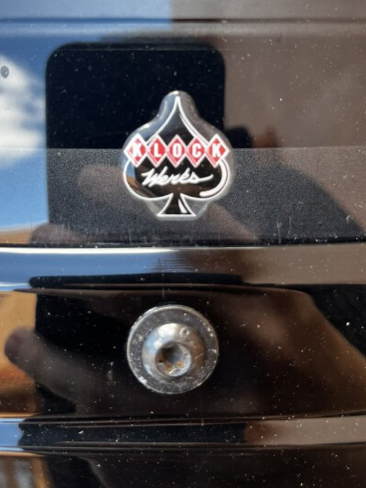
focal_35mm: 39
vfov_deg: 46.5
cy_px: 135
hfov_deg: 36.8
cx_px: 180
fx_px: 550
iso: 40
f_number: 1.6
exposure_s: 1/122
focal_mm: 5.1
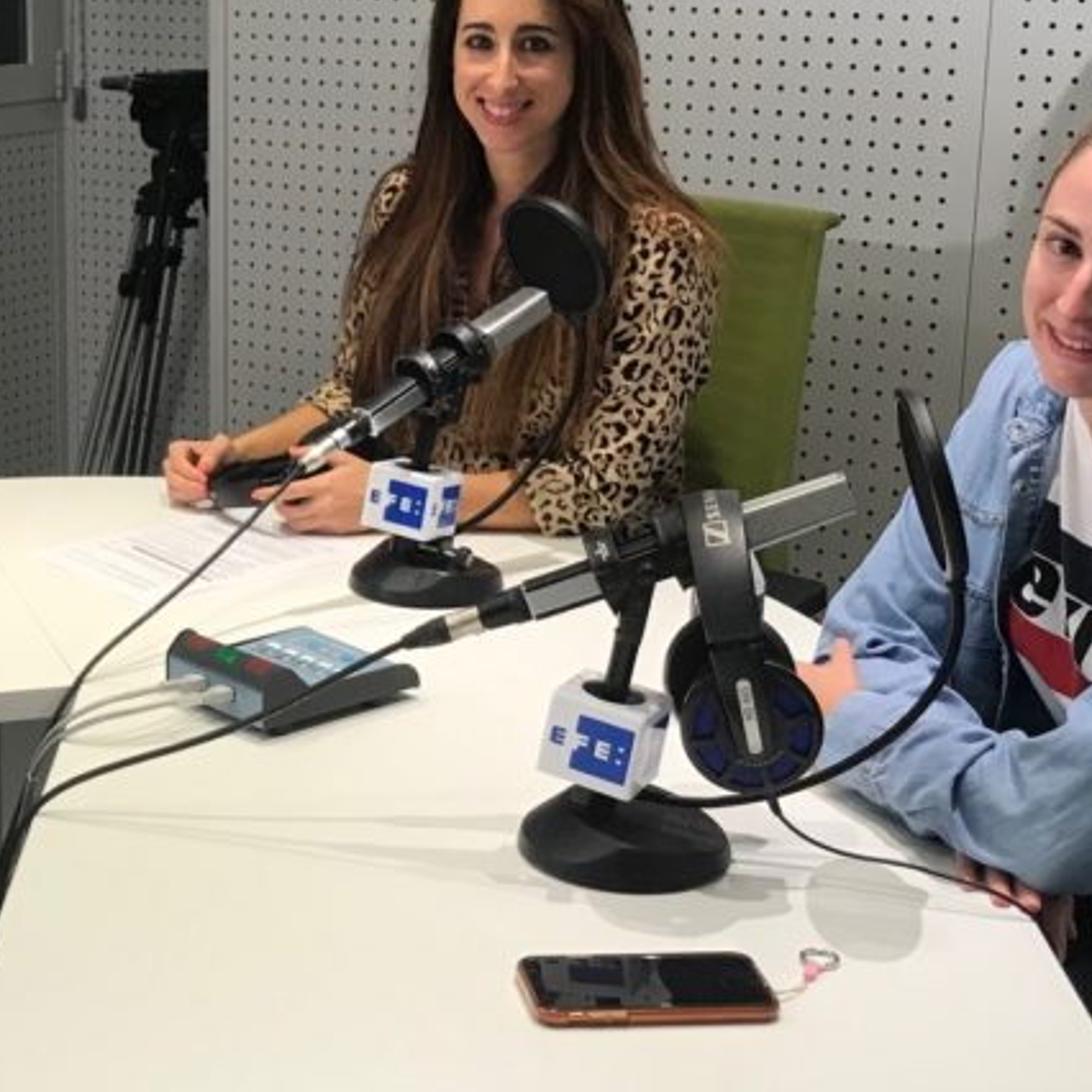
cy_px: 456
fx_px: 2427
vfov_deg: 25.3
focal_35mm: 68
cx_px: 90
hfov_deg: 24.6
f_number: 1.8
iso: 25
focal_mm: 3.99
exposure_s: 1/33
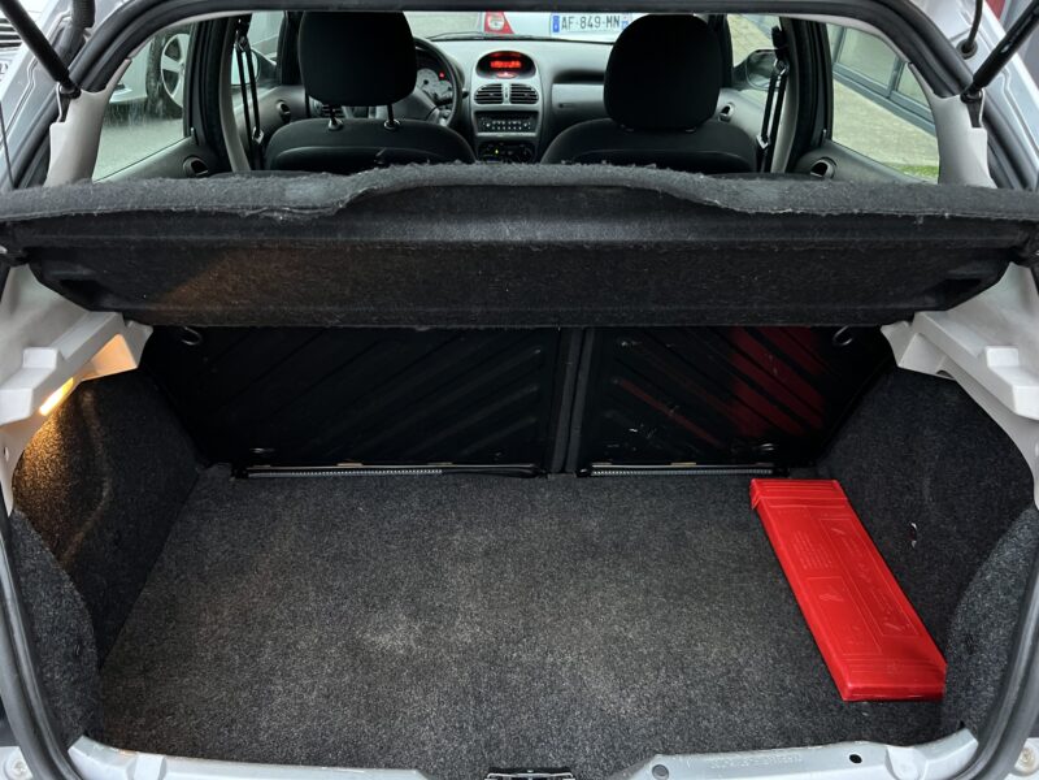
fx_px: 780
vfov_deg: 53.1
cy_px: 390
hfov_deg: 67.3
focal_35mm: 26
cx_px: 520
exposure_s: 1/33
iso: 500
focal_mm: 5.7
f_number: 1.5
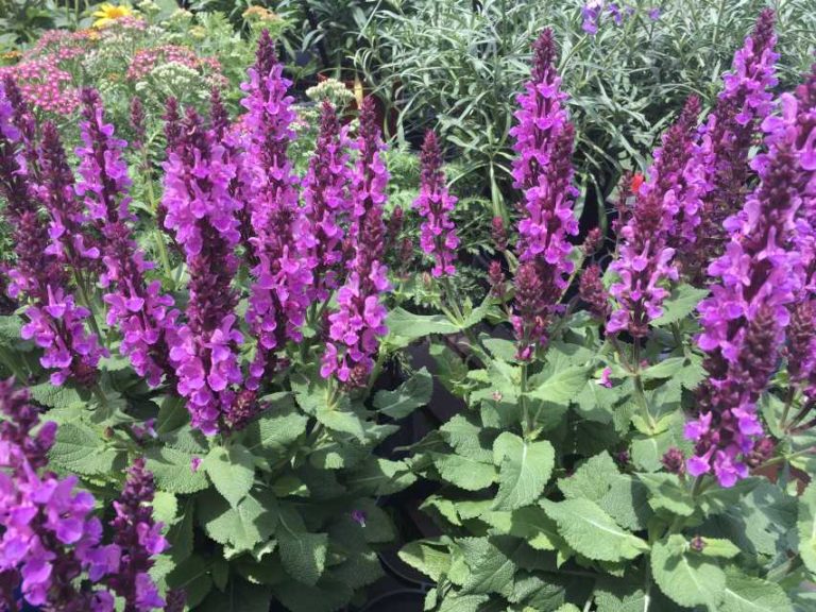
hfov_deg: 61.7
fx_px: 684
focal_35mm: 29
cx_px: 408
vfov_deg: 48.2
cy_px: 306
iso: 25
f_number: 2.2
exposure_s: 1/469
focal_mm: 4.15
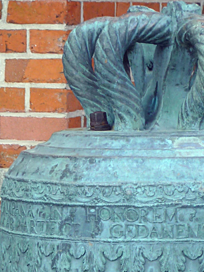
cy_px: 374
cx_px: 95
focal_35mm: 223
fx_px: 1752
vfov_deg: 8.7
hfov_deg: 6.7
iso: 80
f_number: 4.9
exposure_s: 1/40
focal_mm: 12.2
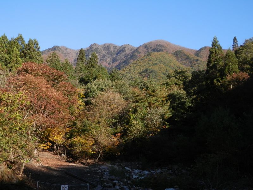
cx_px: 126
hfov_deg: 38.9
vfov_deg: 29.7
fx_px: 358
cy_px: 95
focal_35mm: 49
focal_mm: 8.9
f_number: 4
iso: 80
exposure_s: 1/320
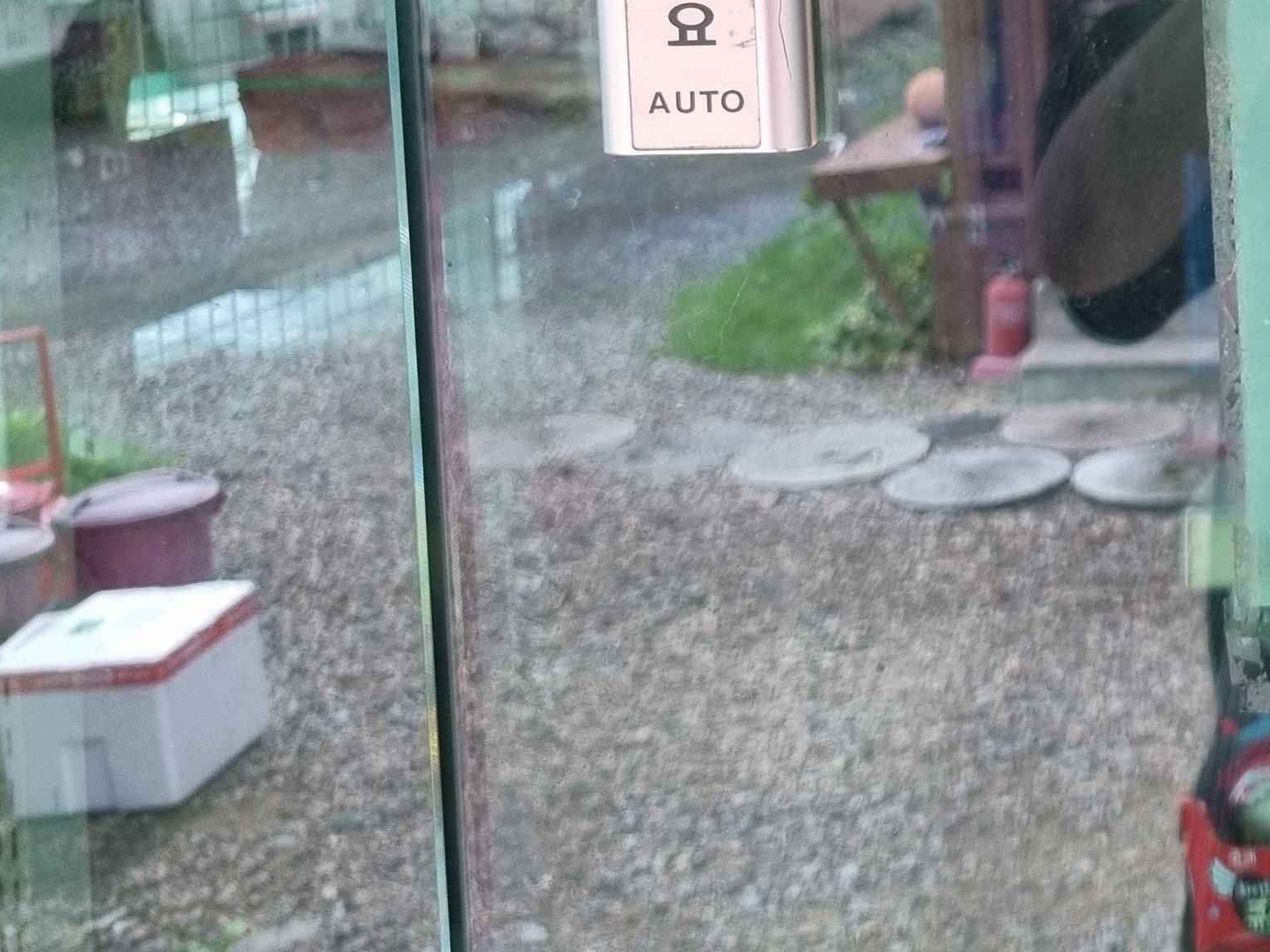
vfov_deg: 20.9
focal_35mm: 68
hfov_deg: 25.2
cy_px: -4
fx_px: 2494
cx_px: 1598
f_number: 1.8
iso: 200
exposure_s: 1/120
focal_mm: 5.4
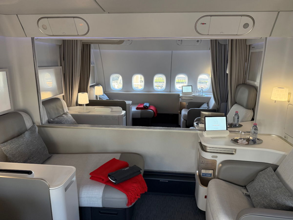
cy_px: 110
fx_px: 203
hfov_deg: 71.6
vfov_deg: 56.8
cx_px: 146
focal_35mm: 24
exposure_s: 1/124
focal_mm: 6.76
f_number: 1.78
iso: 250
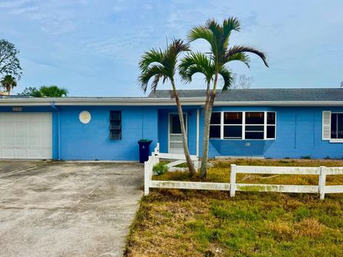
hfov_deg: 65.2
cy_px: 132
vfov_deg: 51.3
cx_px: 155
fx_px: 268
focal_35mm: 27
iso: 80
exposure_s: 1/4608
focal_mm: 6.76
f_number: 1.78
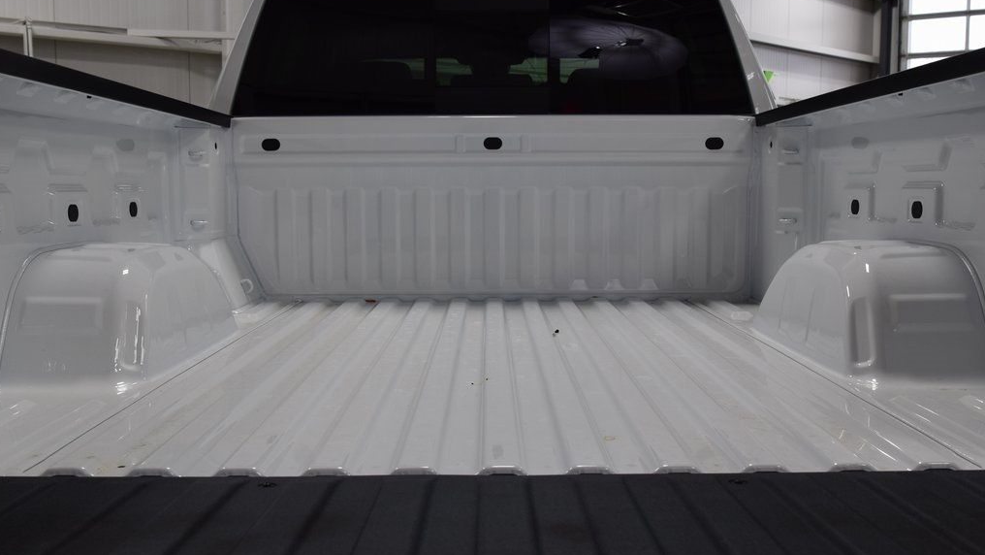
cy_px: 301
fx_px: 993
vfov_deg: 31.2
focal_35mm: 38
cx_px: 490
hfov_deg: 52.8
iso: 400
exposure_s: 1/40
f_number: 7.1
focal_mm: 24
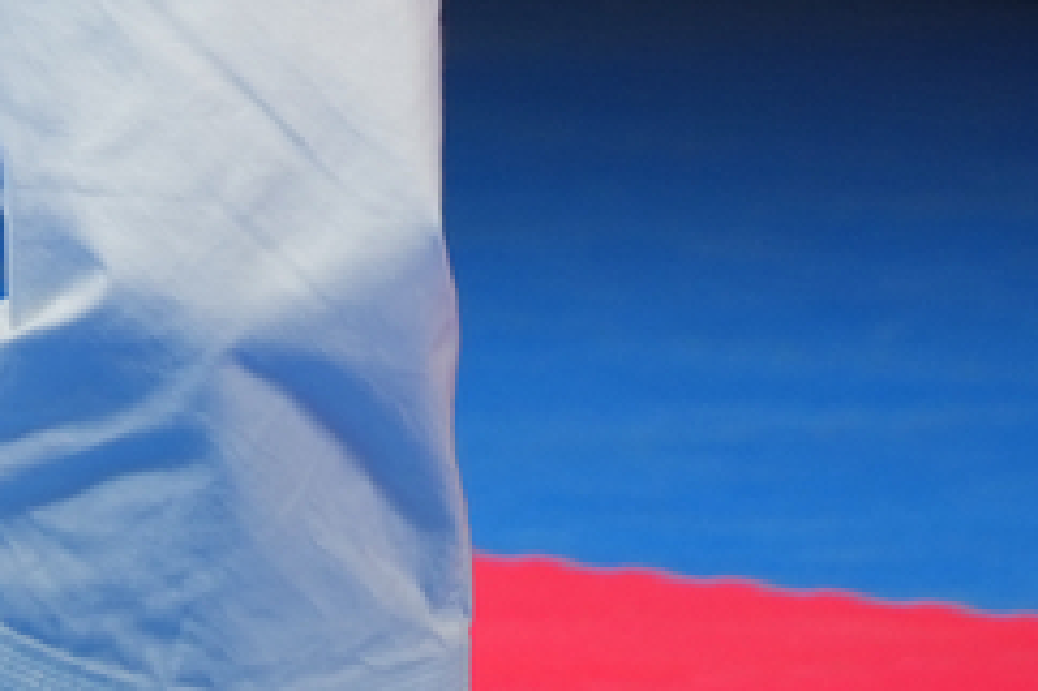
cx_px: -532
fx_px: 32933
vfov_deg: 1.2
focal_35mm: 1143
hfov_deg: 1.8
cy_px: -811
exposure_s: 1/500
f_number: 2.8
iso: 320
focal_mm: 173
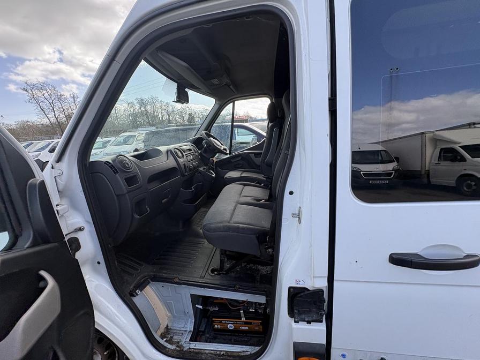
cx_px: 240
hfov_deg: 102.1
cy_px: 180
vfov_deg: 85.7
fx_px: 194
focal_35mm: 14
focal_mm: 2.22
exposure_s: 1/309
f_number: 2.2
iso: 40
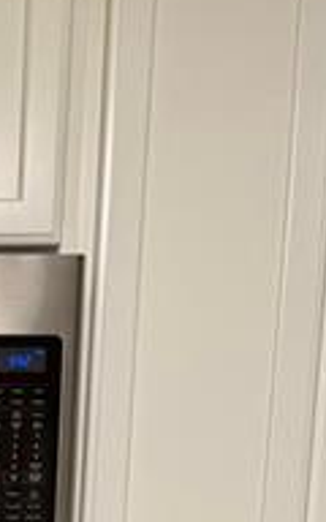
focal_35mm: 102
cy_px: 960
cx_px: -321
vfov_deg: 16.7
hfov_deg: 11.6
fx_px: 1450
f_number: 1.78
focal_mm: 6.76
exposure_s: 1/60
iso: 125
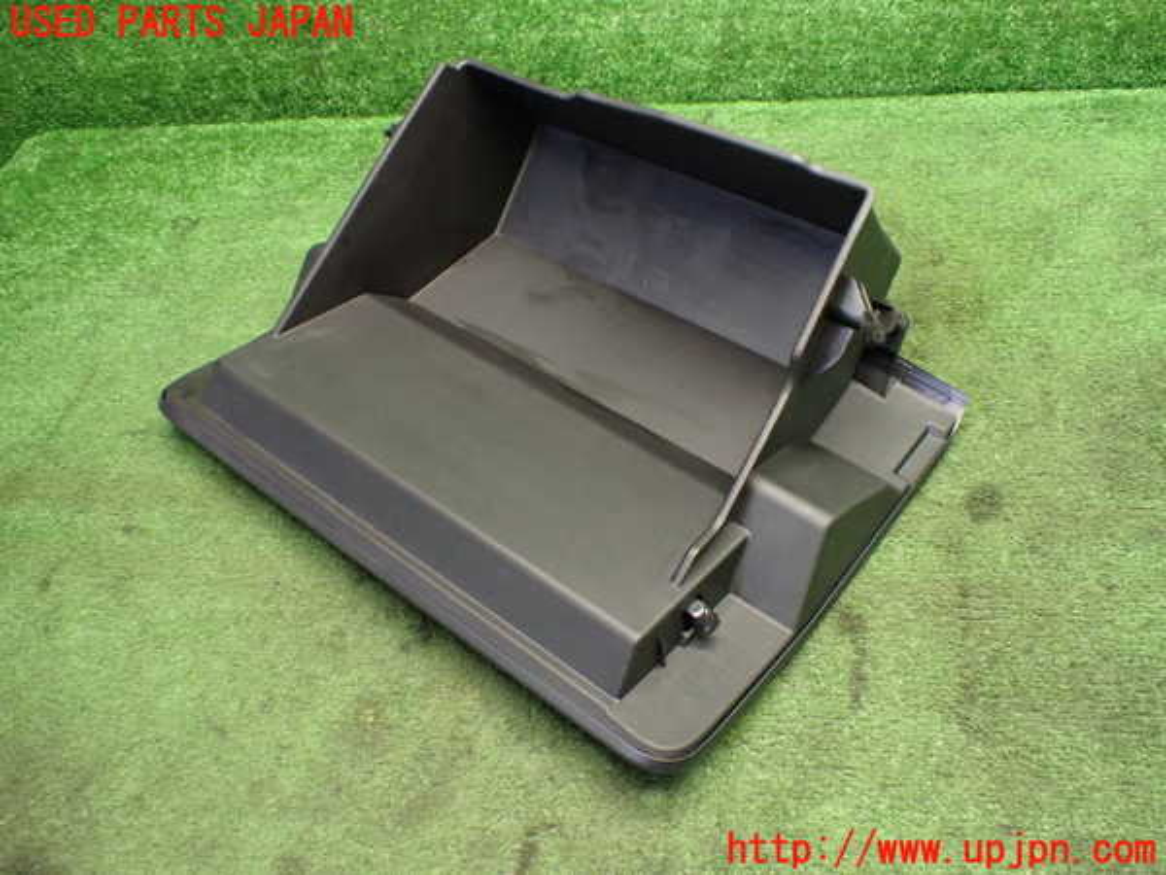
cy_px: 438
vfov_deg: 46.8
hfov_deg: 60.0
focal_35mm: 30
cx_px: 583
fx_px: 1011
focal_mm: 5.4
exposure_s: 1/80
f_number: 2.3
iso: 800
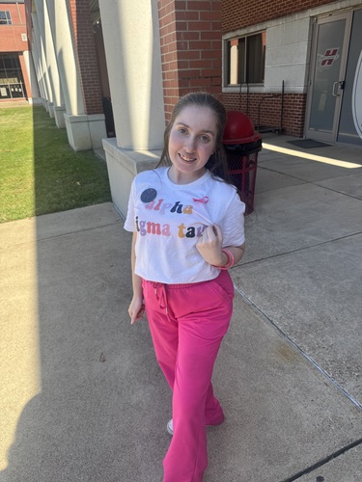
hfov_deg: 56.8
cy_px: 241
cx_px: 181
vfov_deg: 71.6
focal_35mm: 24
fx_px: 335
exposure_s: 1/1339
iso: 80
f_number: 1.78
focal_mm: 6.76
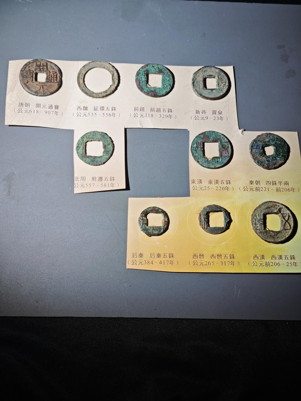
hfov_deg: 29.1
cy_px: 200
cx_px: 150
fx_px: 580
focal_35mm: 50
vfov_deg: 38.2
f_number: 1.63
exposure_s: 1/119
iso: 50
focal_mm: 5.85
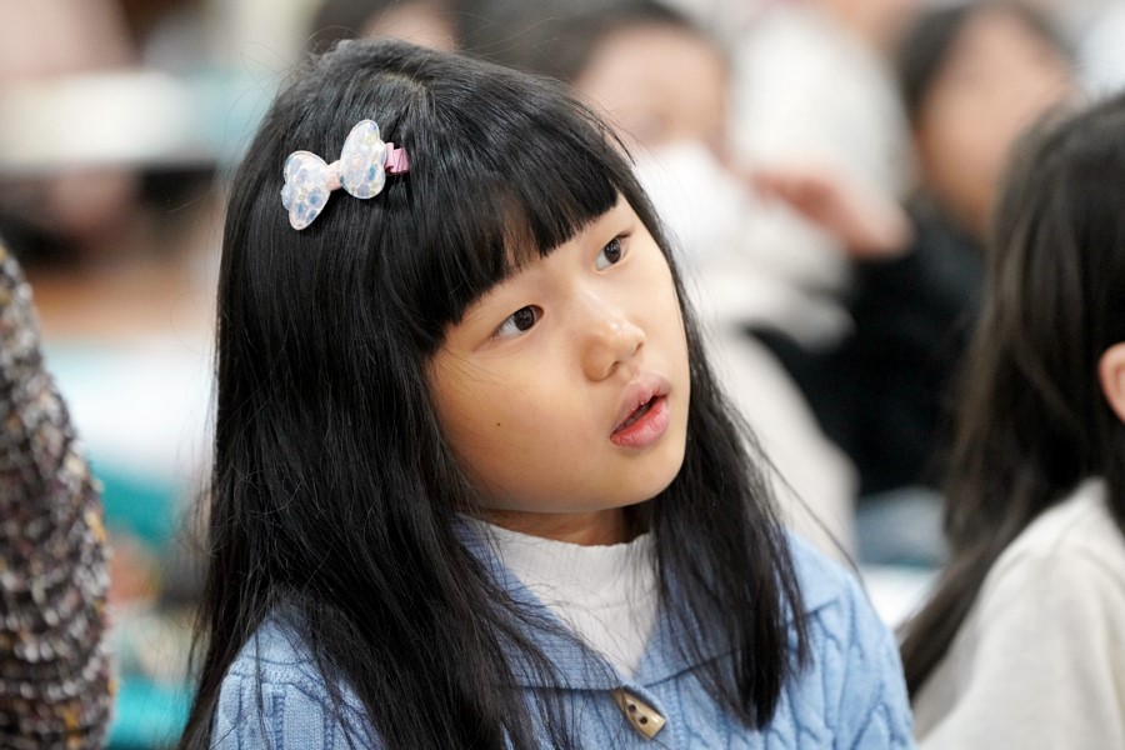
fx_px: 6250
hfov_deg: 10.3
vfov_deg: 6.9
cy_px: 375
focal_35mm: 200
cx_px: 562
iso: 6400
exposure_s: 1/250
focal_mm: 200
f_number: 4
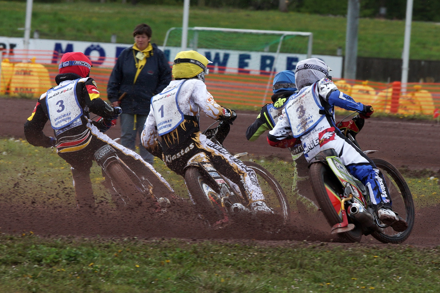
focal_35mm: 420
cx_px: 220
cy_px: 146
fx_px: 5133
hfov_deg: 4.9
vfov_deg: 3.3
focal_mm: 280
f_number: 9
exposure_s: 1/640
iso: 400
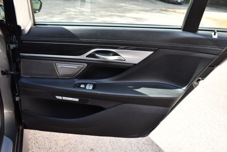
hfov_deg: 55.8
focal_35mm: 34
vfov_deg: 38.9
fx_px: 214
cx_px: 114
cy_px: 76
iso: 400
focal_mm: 23
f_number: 5.6
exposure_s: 1/250
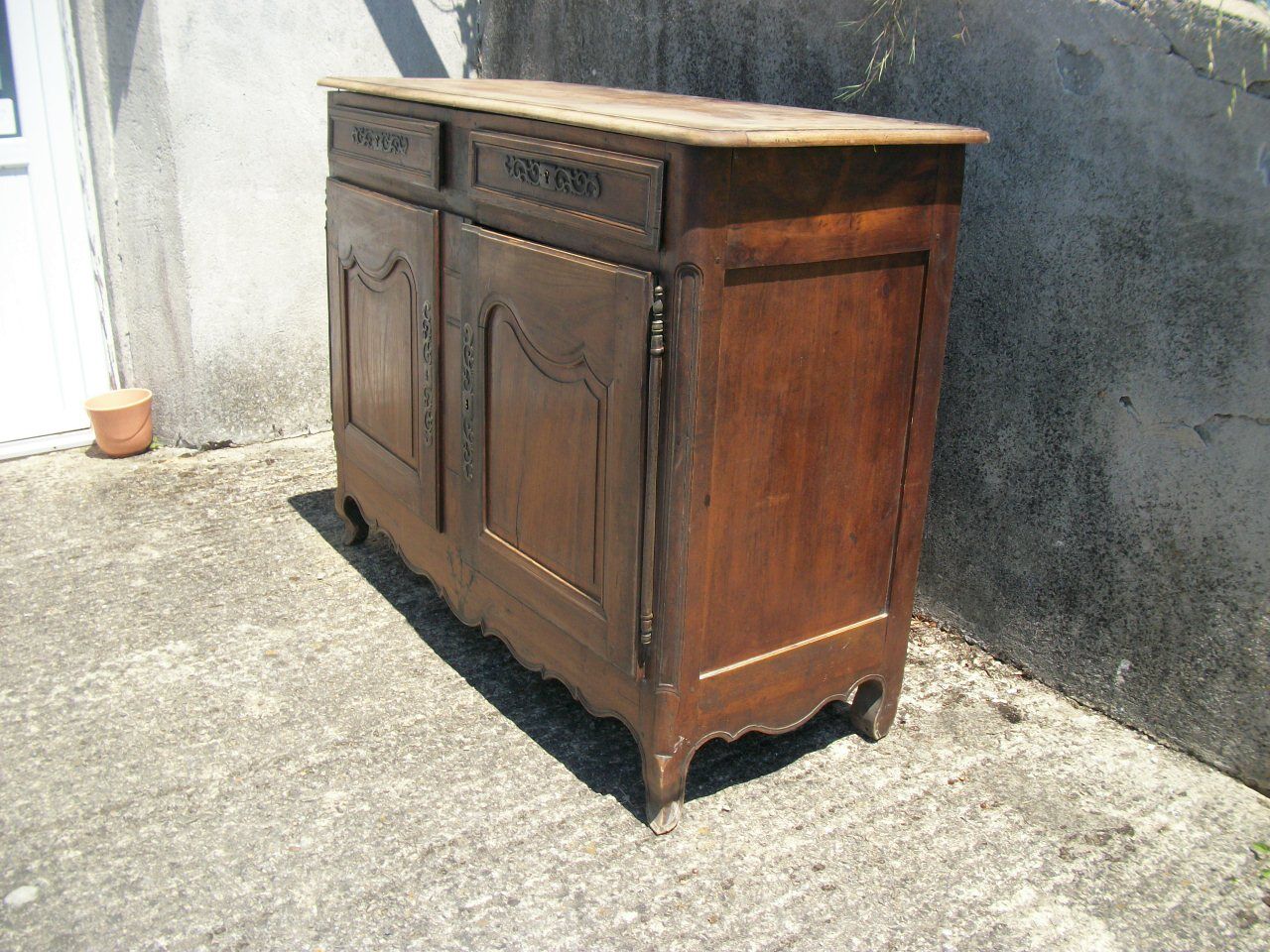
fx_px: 1174
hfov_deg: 56.8
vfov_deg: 44.2
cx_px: 635
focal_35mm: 32
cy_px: 476
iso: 80
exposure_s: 1/125
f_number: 8.8
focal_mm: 5.7
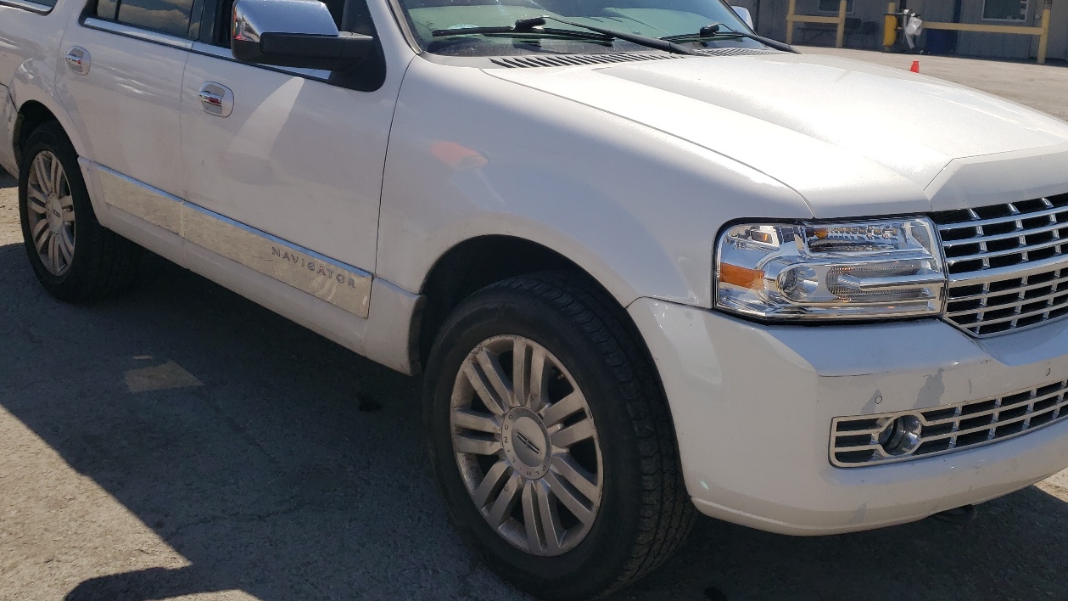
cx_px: 579
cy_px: 223
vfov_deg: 32.7
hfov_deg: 55.2
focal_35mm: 36
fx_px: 1019
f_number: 1.5
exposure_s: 1/5000
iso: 50
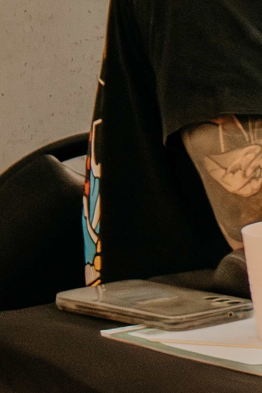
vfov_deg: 5.6
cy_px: -229
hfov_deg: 3.7
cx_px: 771
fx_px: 4005
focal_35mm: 367
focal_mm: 48
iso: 1250
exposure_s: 1/125
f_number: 5.3
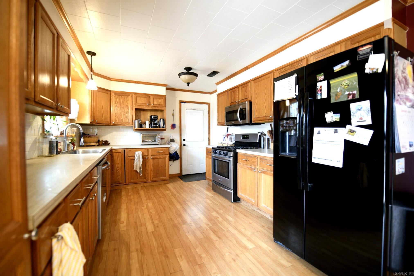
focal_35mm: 15
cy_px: 138
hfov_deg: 100.4
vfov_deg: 77.3
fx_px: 172
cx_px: 207
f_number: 2.8
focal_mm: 15
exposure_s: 1/15
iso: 800
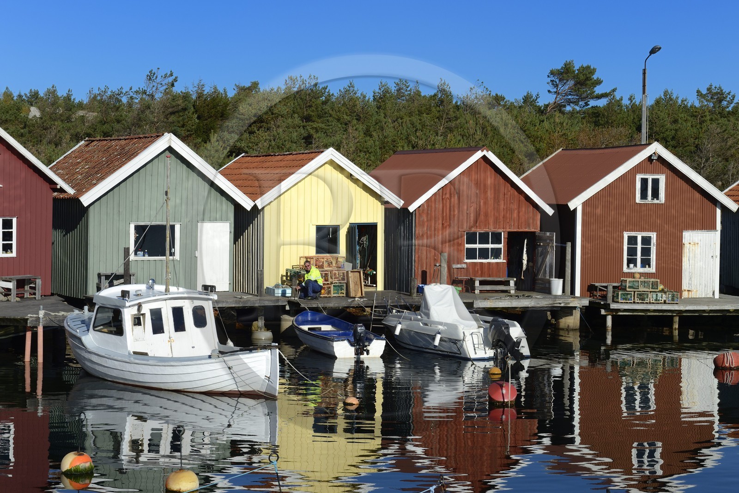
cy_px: 246
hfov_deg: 28.8
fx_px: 1437
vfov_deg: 19.4
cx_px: 370
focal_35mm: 70
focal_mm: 70
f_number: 16
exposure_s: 1/250
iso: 200
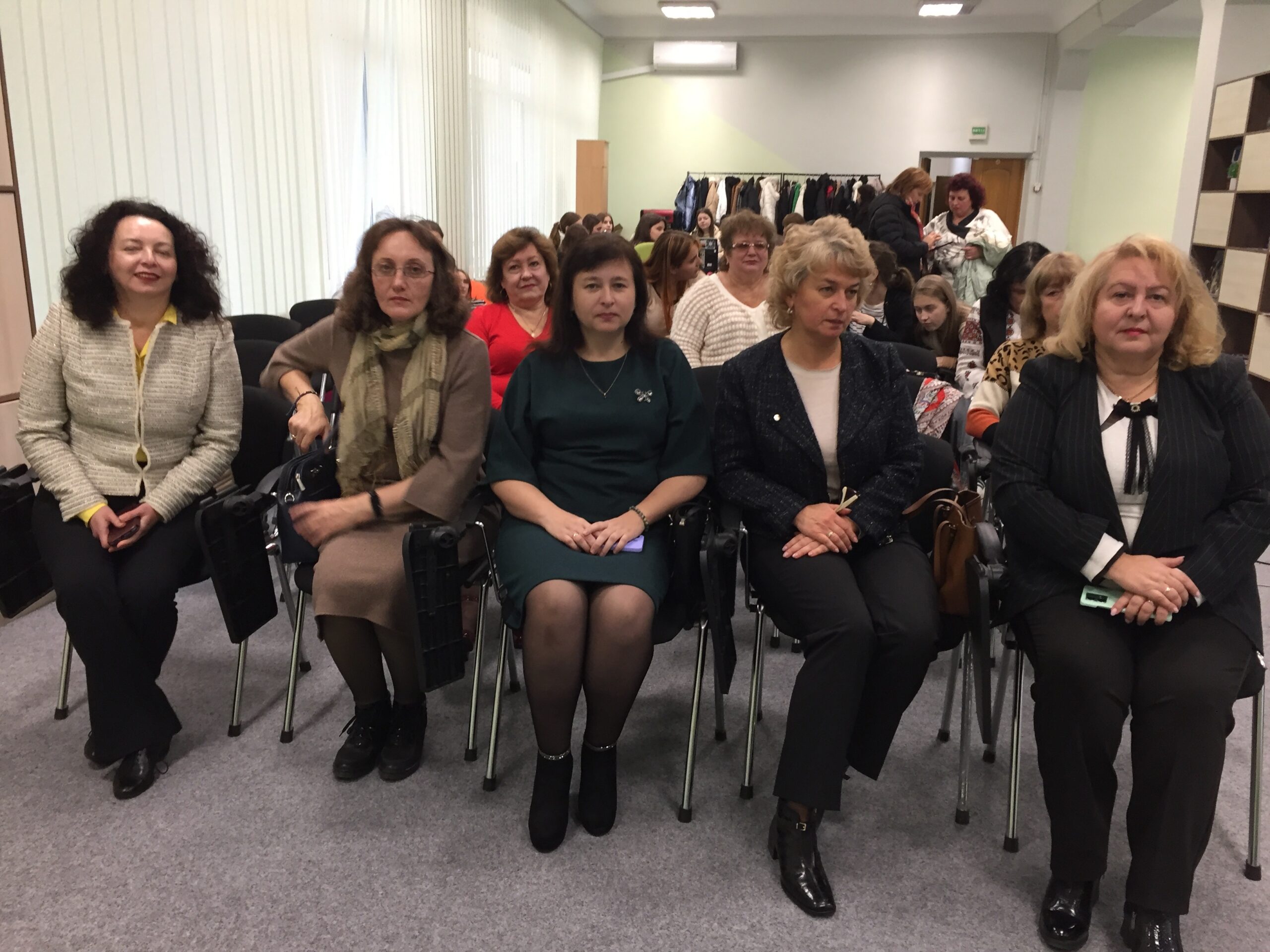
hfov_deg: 61.7
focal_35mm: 29
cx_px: 635
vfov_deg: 48.2
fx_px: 1064
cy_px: 476
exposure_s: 1/33
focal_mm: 4.15
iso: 125
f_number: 2.2
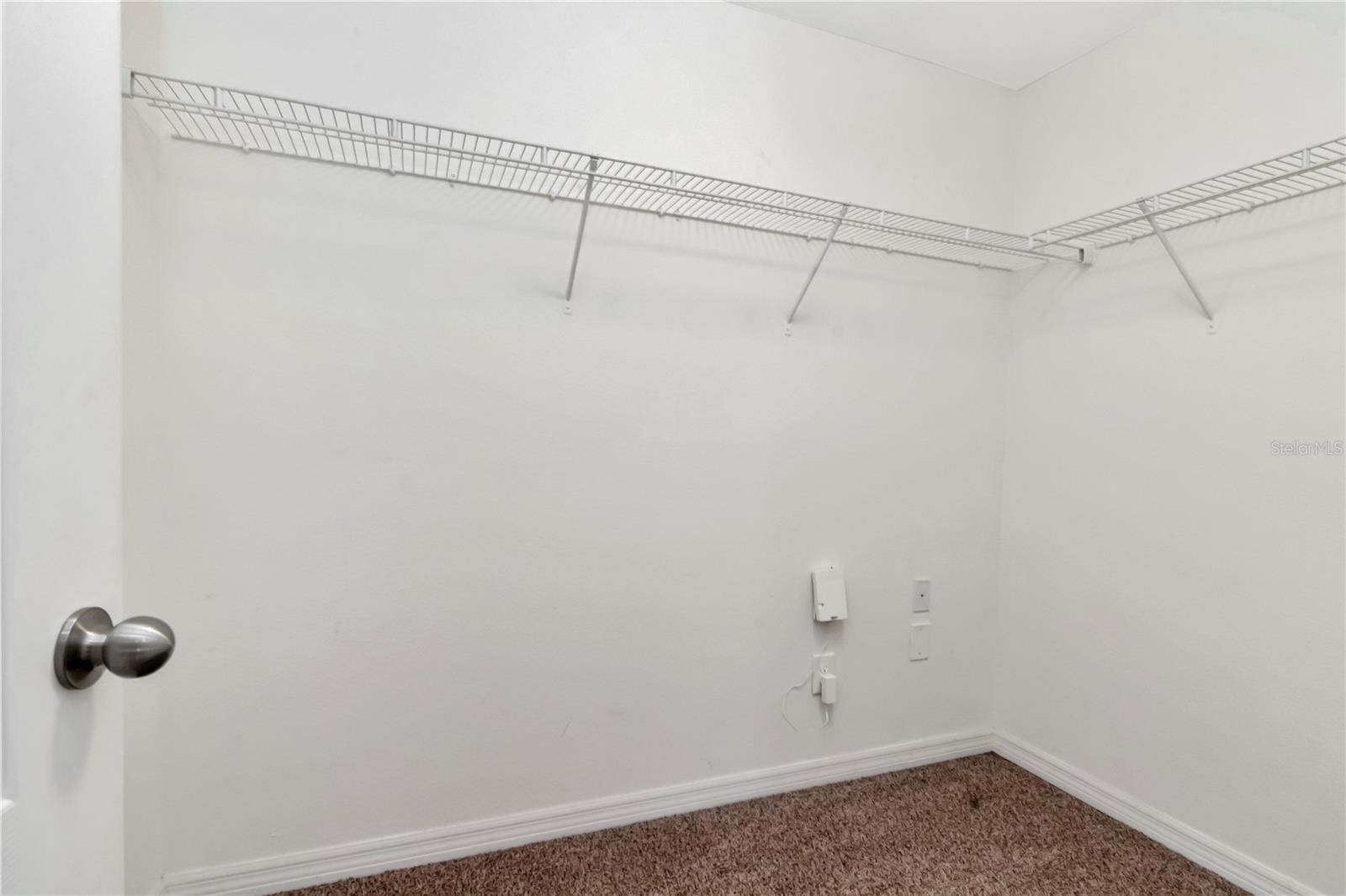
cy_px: 448
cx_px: 673
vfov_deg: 72.0
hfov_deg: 95.0
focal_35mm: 16
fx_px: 617
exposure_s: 1/6
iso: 1000
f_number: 14
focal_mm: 11
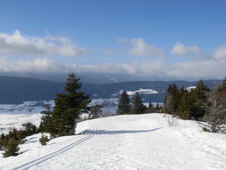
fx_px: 248
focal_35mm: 38
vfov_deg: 37.7
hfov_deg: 49.0
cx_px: 113
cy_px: 85
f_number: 4.9
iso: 79
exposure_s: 1/1024
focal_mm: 6.3
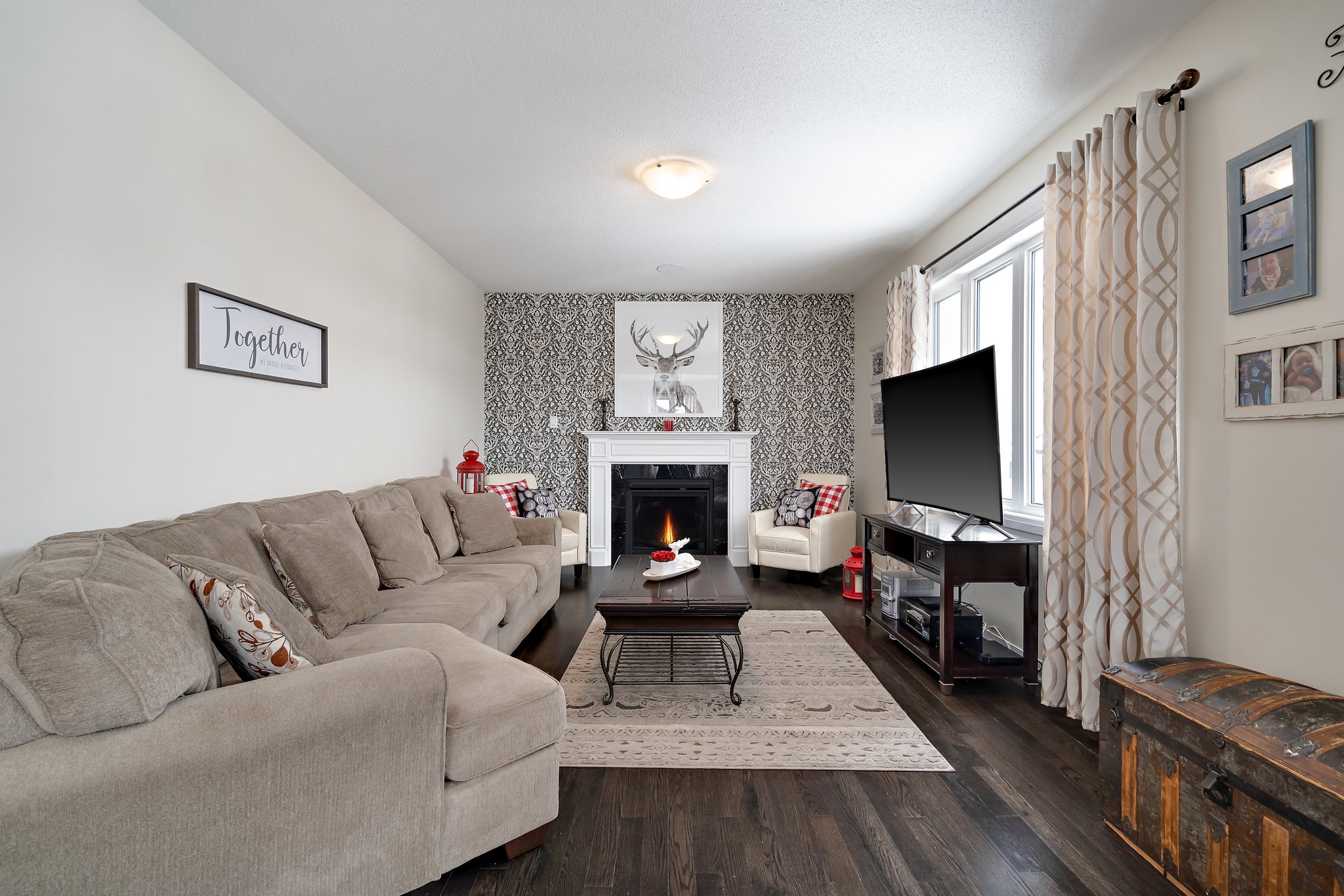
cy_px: 448
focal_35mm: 16
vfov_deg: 73.7
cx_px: 672
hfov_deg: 96.7
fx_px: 597
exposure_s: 1/15
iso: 640
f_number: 8
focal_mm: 16
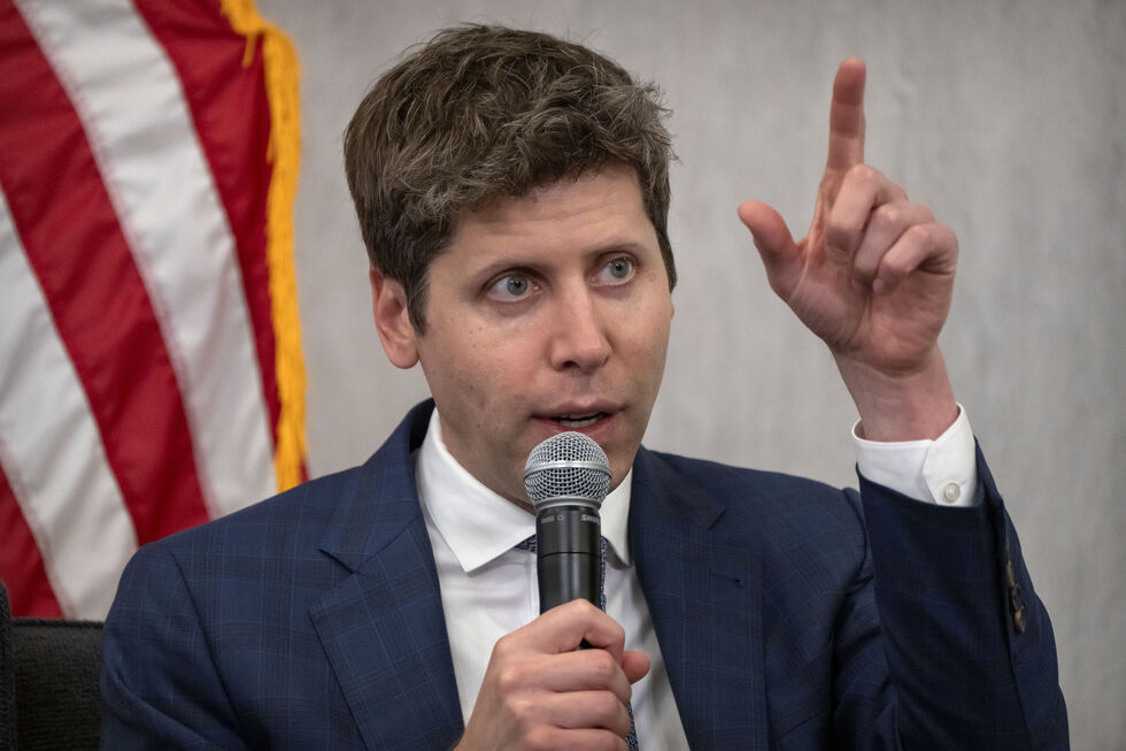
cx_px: 563
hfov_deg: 5.2
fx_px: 12508
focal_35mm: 400
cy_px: 376
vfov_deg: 3.4
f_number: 5.6
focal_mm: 400
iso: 6400
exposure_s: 1/400
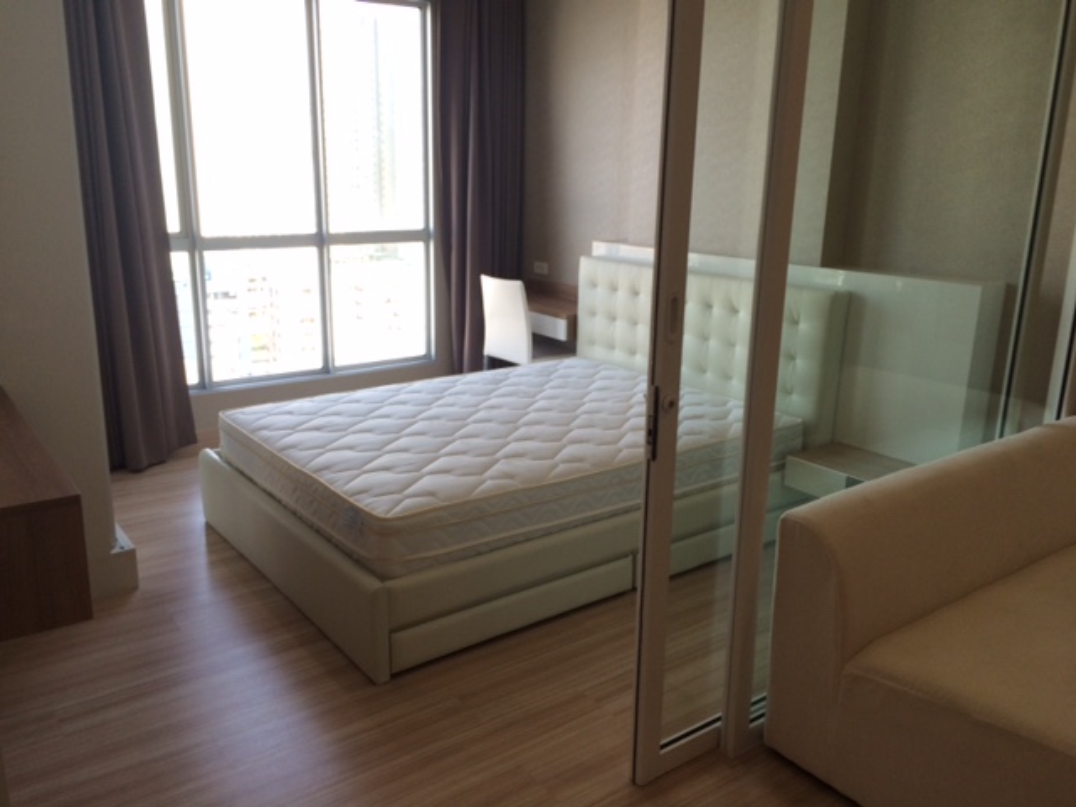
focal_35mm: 29
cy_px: 404
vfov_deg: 48.2
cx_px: 538
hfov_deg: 61.7
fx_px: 901
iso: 32
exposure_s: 1/102
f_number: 2.2
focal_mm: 4.15
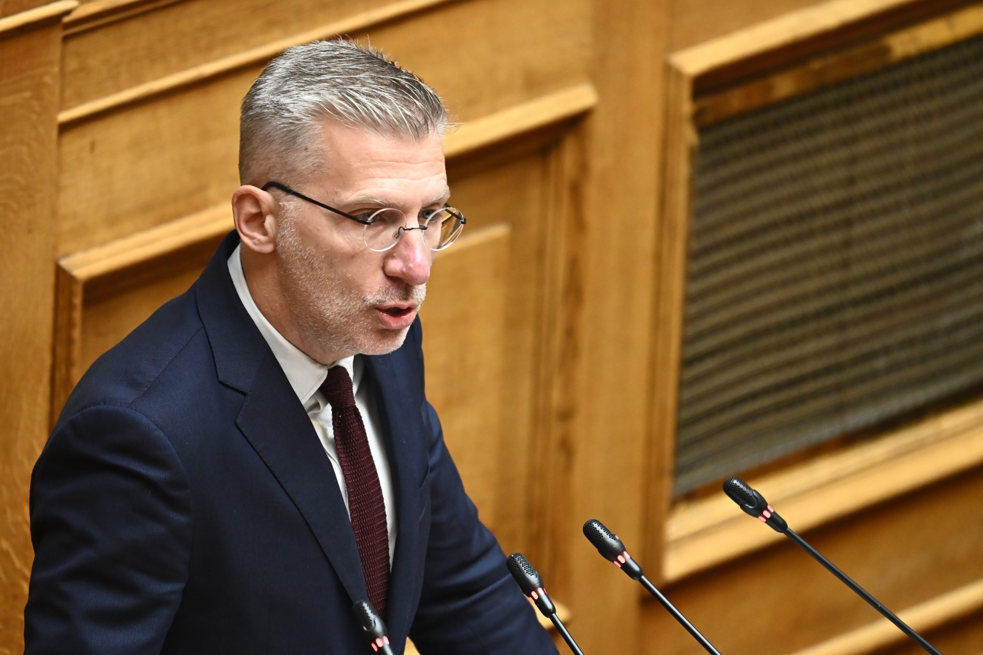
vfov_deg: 2.3
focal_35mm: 600
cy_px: 328
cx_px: 492
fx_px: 16381
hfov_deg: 3.4
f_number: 6.3
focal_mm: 600
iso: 4500
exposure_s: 1/200
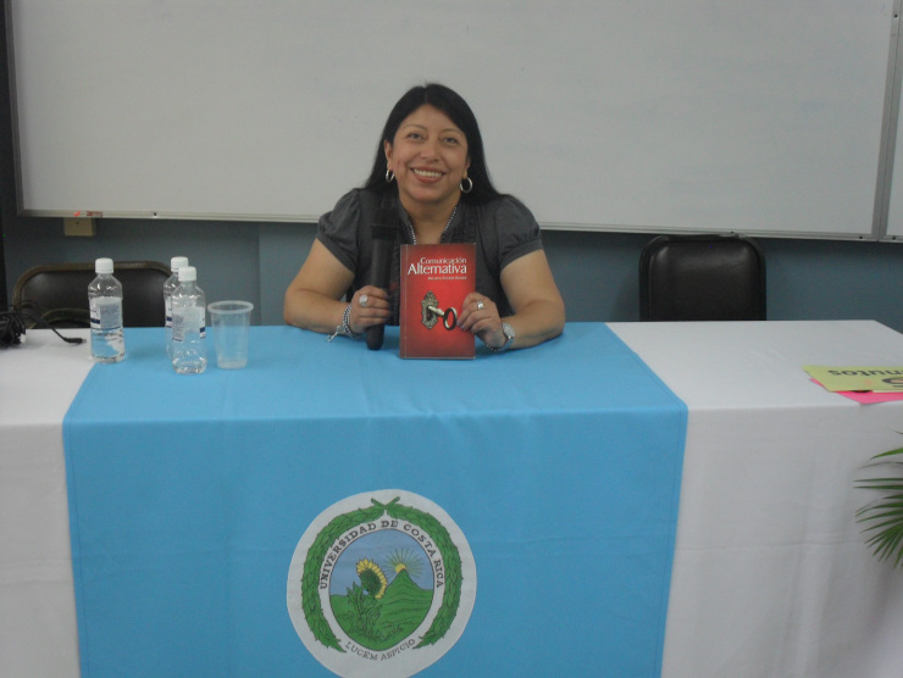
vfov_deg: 29.7
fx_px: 1279
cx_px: 452
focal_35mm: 49
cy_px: 339
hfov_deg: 38.9
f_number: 3.9
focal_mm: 8.7
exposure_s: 1/20
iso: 200
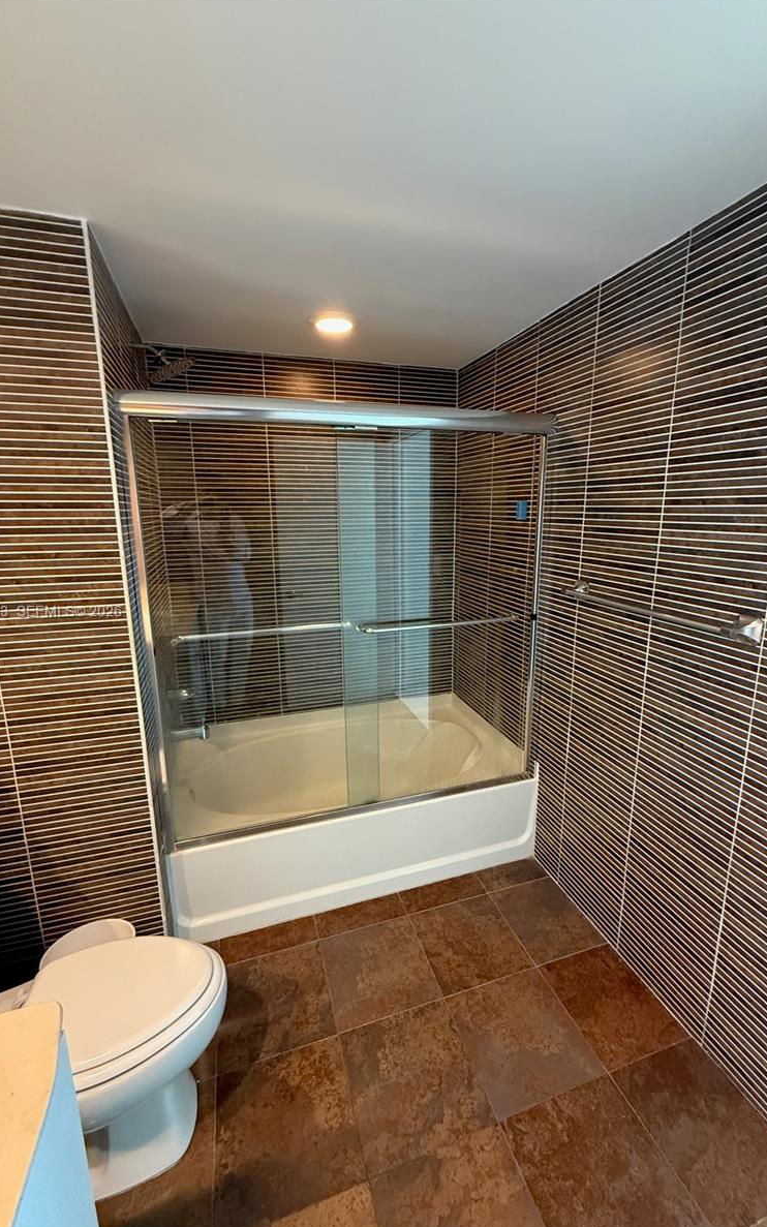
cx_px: 396
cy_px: 613
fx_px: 502
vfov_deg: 101.5
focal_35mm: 15
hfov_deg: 74.8
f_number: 2.2
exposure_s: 1/60
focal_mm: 2.22
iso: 640
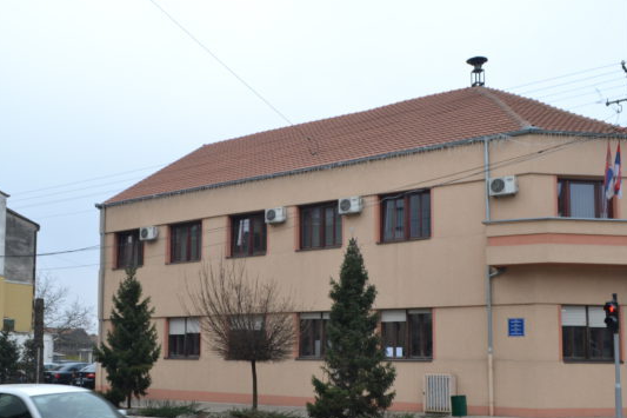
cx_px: 275
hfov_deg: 49.5
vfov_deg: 33.8
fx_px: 679
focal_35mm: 39
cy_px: 284
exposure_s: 1/50
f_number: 9
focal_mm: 18
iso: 400
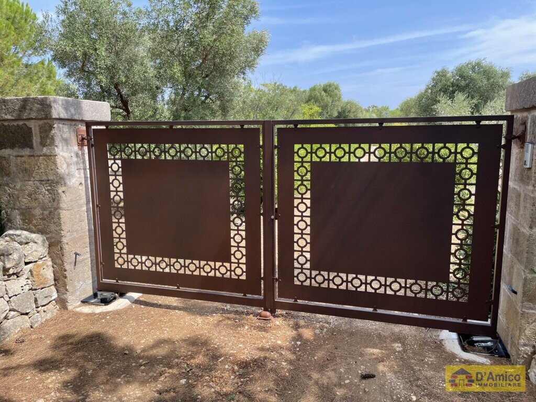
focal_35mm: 26
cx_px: 268
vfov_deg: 53.1
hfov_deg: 67.3
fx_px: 403
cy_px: 201
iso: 32
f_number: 1.6
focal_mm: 4.2
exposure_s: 1/1289
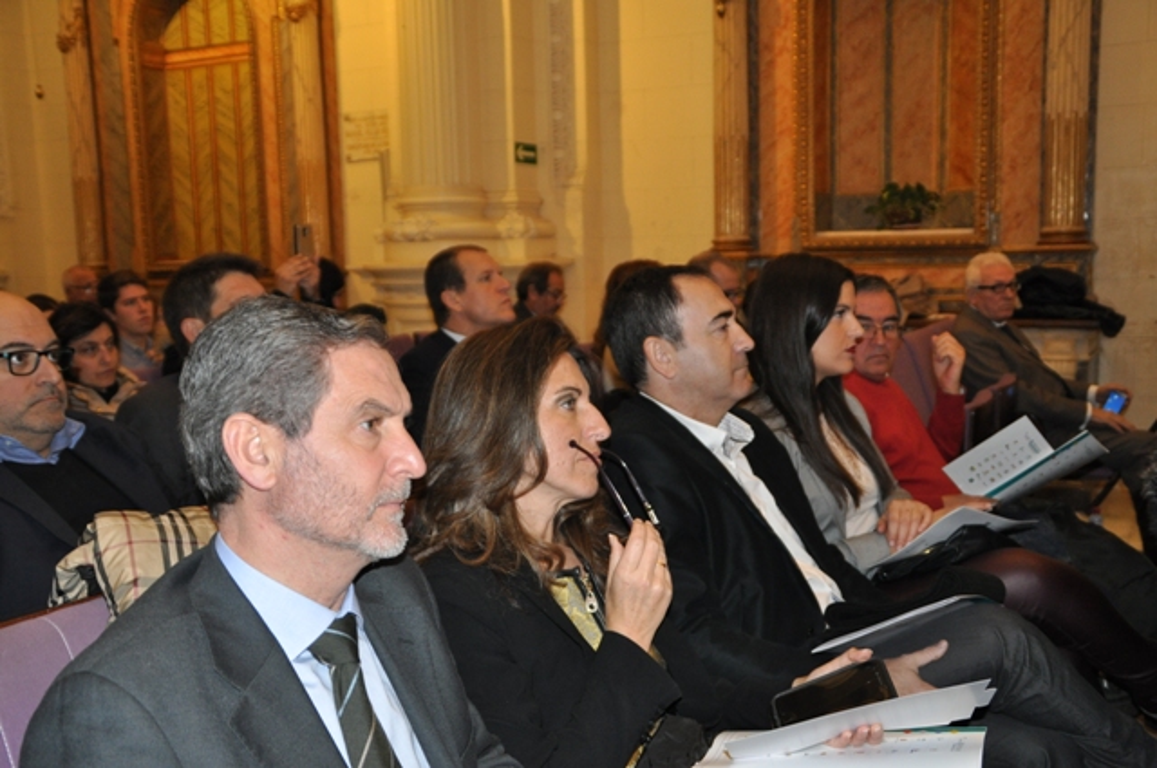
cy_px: 384
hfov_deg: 51.3
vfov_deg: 35.4
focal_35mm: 38
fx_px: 1204
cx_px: 578
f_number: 3.8
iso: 800
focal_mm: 25
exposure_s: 1/60
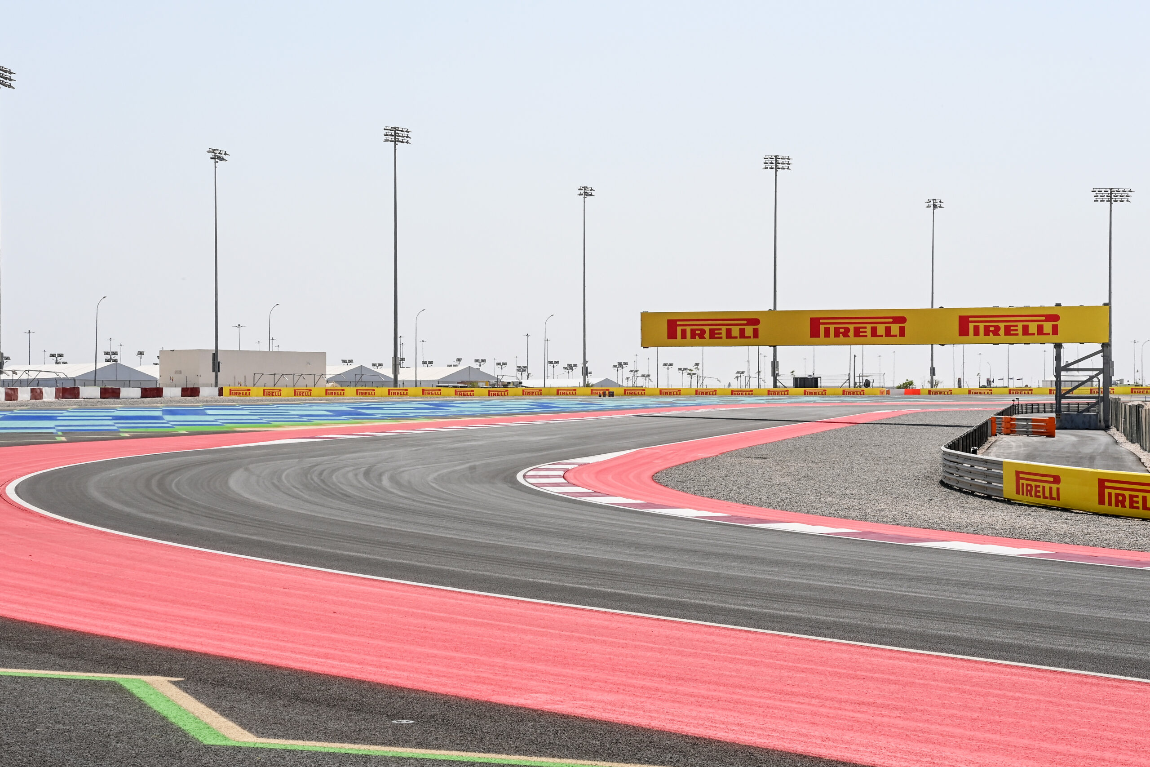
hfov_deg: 28.8
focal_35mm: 70
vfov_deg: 19.5
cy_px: 384
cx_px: 575
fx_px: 2236
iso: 400
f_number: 22
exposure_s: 1/320
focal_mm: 70
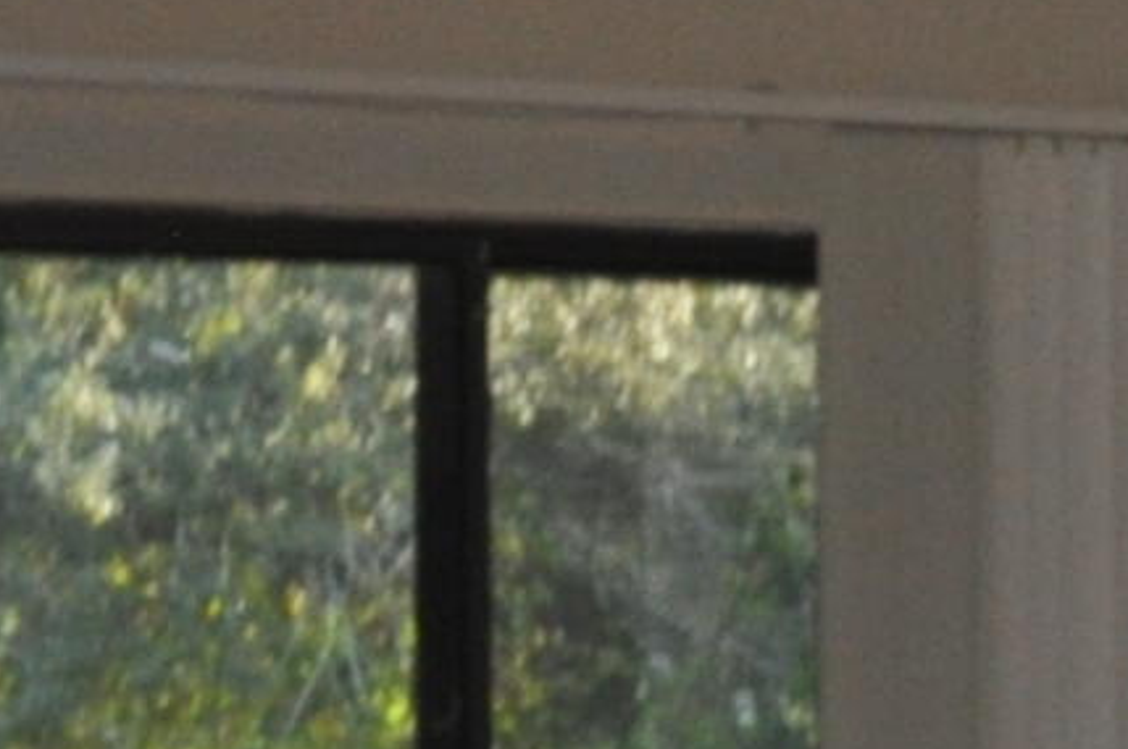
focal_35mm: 189
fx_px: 5915
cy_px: 773
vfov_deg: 7.2
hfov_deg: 9.3
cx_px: 3040
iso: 800
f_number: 3.5
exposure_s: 1/60
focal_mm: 18
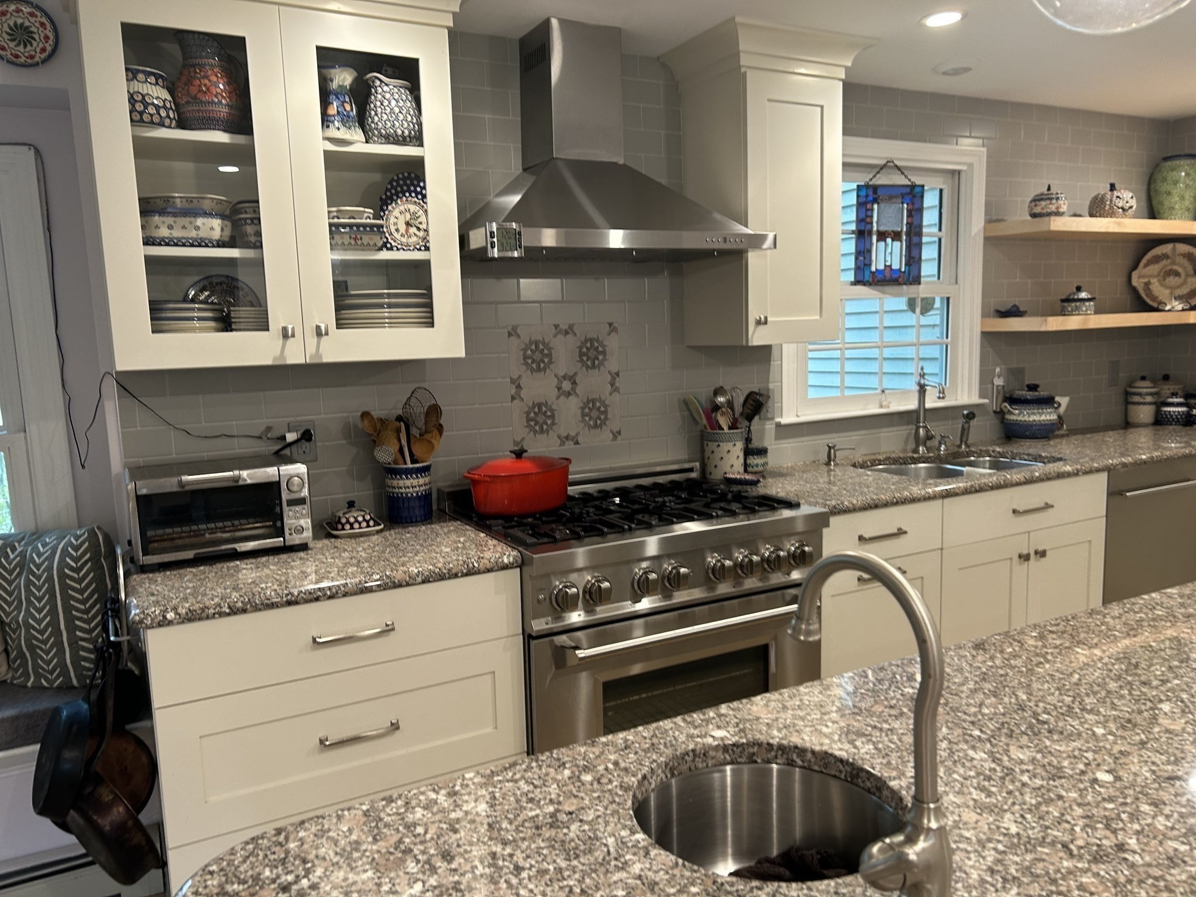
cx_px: 598
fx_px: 898
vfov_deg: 53.1
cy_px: 448
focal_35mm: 26
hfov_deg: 67.3
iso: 80
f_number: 1.5
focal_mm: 5.7
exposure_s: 1/60
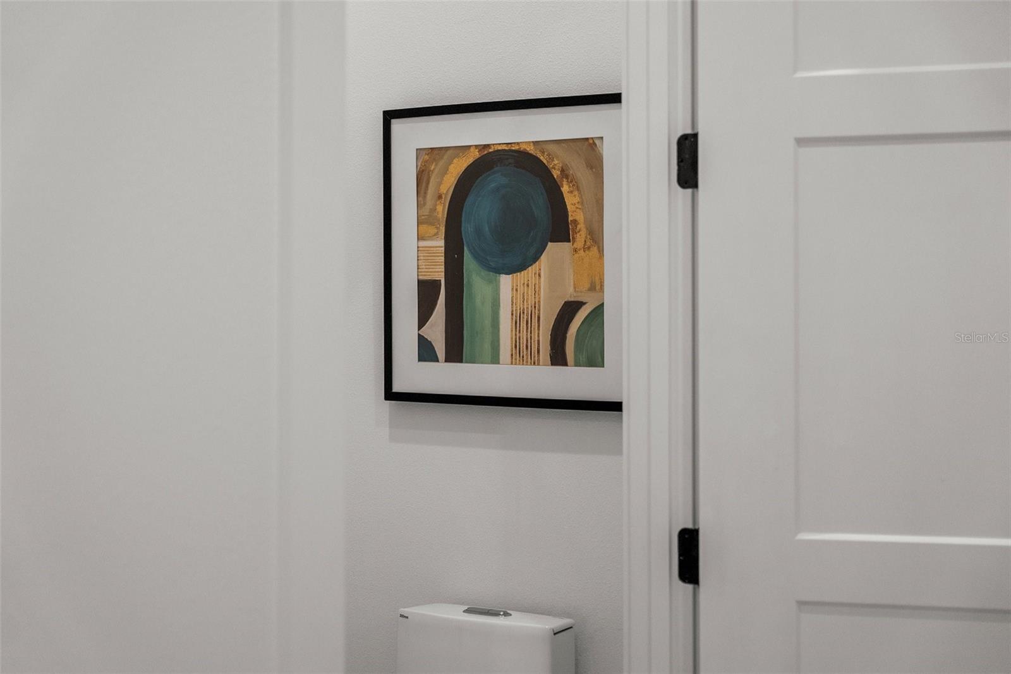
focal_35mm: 55
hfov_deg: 36.2
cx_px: 506
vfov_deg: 24.6
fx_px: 1547
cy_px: 337
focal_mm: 55.1
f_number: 2.8
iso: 1250
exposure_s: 1/400
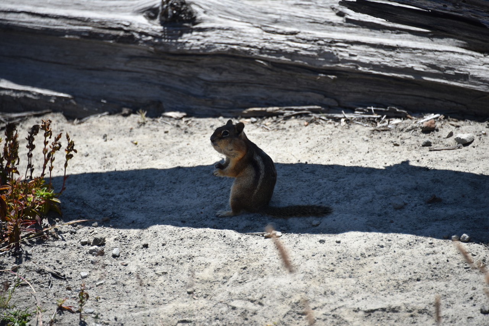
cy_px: 163
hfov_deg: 6.9
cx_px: 244
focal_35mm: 300
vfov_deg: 4.6
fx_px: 4076
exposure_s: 1/640
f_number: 5.6
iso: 200
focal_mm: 300
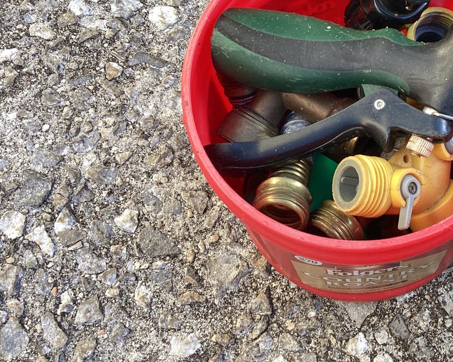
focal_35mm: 51
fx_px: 684
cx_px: 366
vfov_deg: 29.4
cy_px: 111
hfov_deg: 35.4
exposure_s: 1/107
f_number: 2.4
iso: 25
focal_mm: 3.3
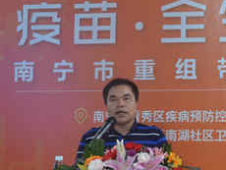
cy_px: 82
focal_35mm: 94
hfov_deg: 18.8
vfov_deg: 15.7
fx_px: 618
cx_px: 314
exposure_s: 1/160
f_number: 5.6
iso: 1600
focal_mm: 21
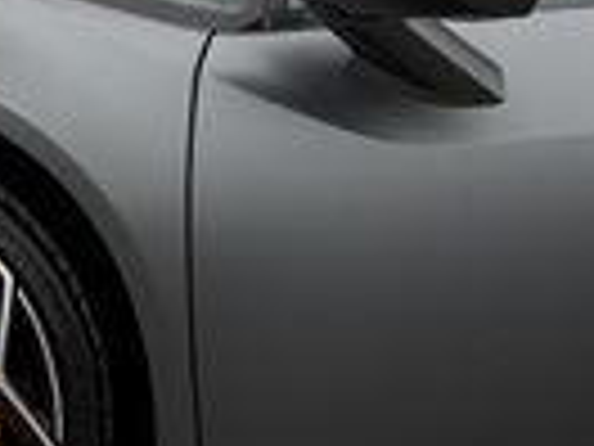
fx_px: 2625
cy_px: 29
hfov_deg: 12.5
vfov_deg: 9.6
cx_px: -202
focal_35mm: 153
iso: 80
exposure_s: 1/687
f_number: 1.78
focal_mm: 6.76
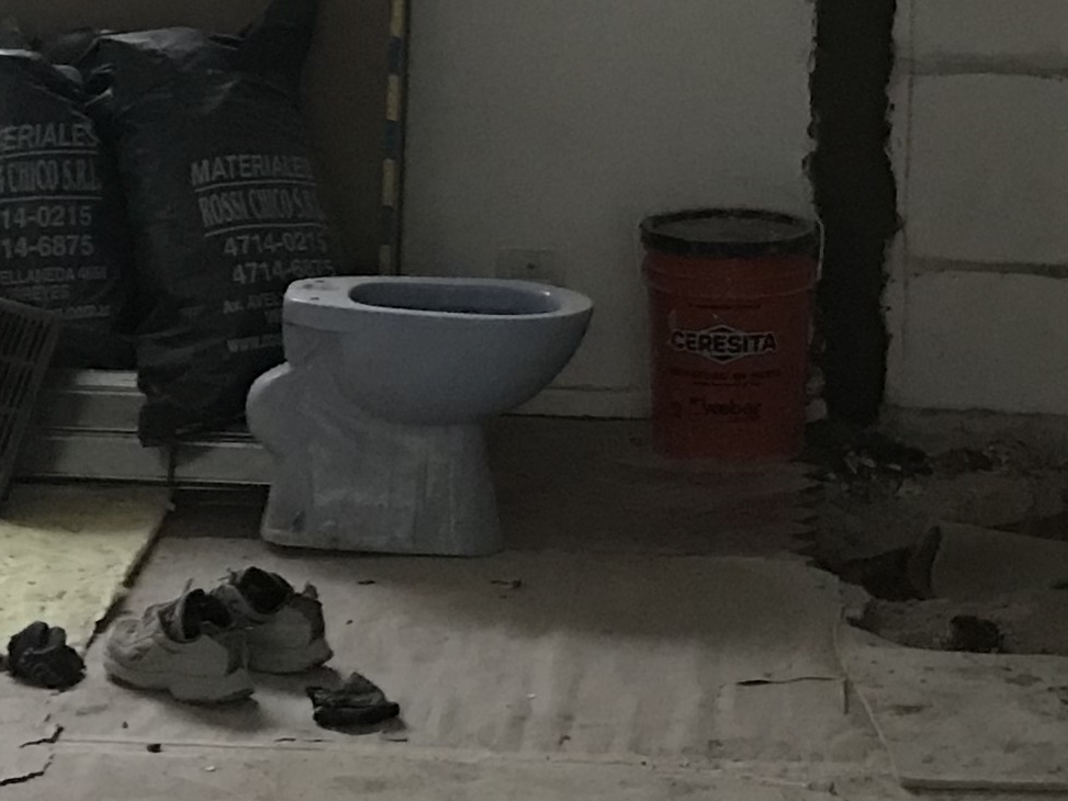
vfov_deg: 12.4
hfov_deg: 17.0
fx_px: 3579
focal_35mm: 116
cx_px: 657
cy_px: -204
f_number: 1.8
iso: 80
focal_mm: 3.99
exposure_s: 1/5
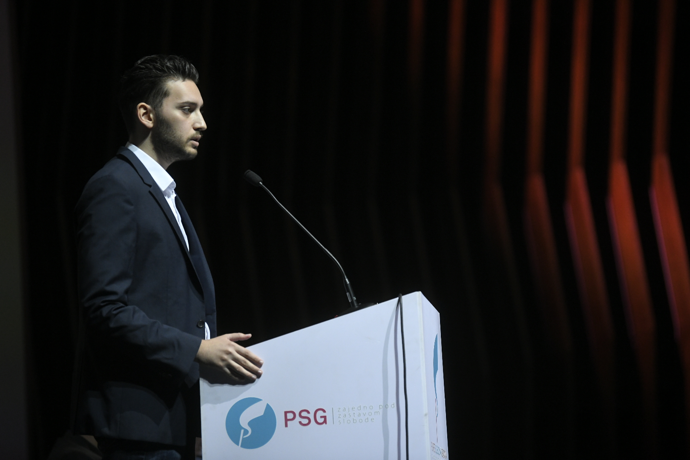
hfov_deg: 13.7
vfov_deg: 9.1
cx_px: 345
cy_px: 230
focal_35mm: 150
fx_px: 2875
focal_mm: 150
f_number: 2.8
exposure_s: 1/800
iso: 2500
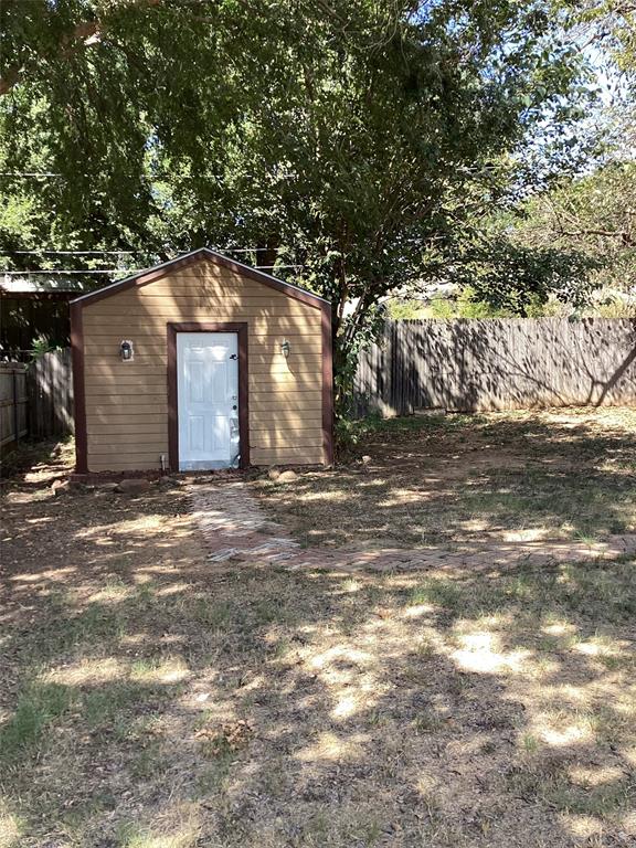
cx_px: 318
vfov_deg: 58.4
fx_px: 759
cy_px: 424
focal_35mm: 31
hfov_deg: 45.4
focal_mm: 3.3
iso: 25
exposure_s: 1/202
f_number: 2.4
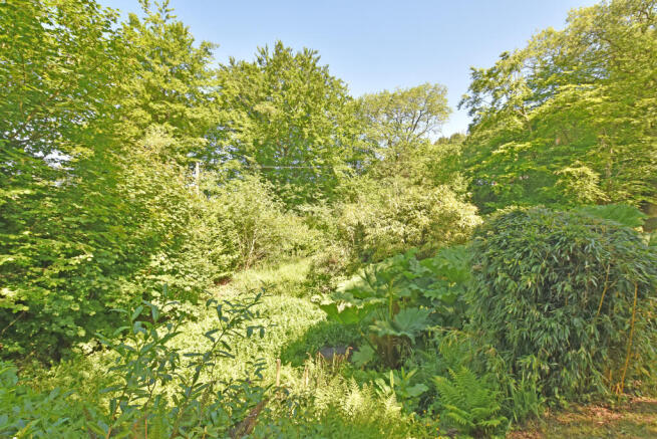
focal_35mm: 15
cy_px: 220
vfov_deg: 77.4
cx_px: 328
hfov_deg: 100.4
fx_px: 274
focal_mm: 10
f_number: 5.6
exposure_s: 1/250
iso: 250
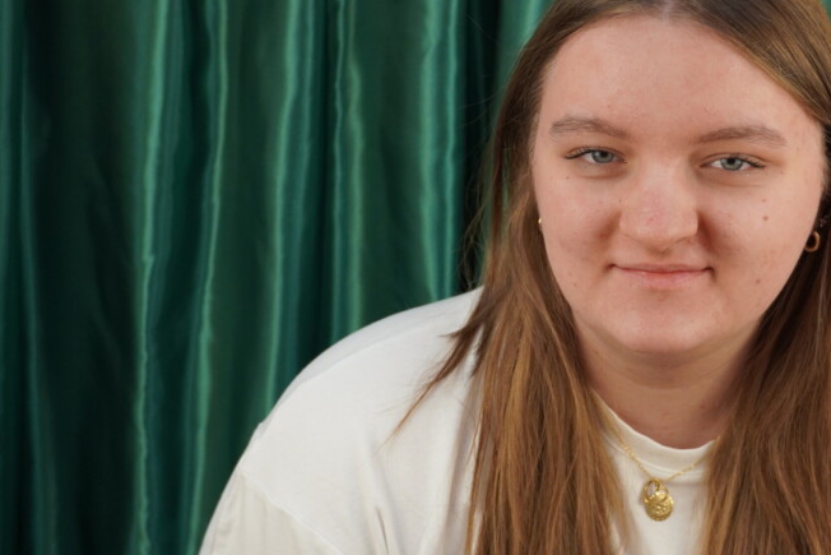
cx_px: 633
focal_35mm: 67
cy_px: 295
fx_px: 1541
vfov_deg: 20.4
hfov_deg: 29.6
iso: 800
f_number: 4.5
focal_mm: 29
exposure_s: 1/160
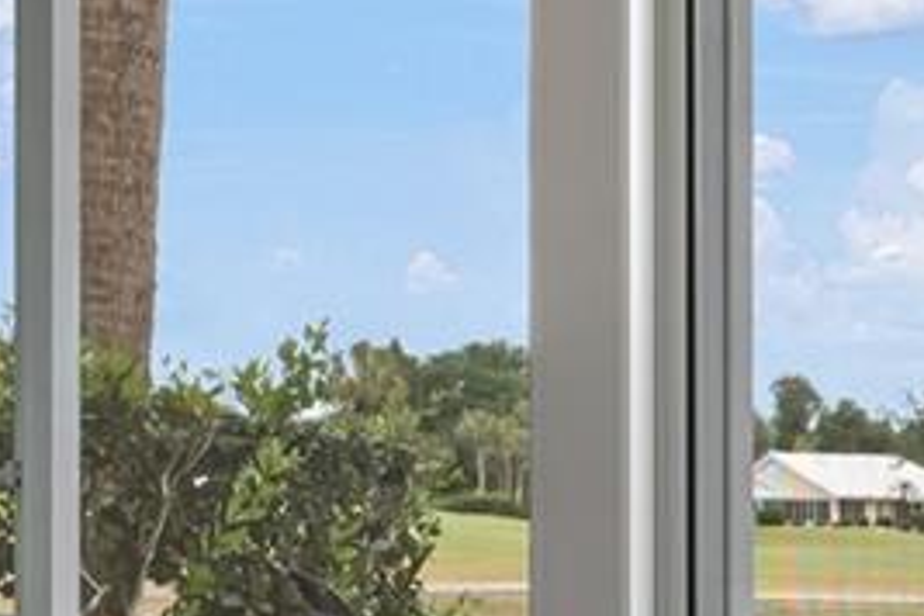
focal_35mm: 84
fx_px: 2156
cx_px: 242
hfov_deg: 24.0
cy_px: 561
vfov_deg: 16.0
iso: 250
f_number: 8
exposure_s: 1/40
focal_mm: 14
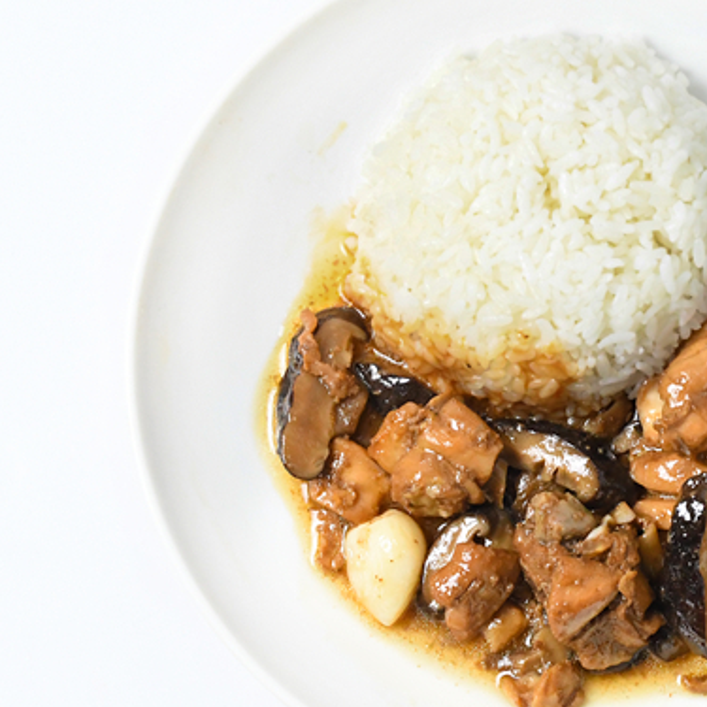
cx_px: 603
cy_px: 368
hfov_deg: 6.0
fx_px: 6747
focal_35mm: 292
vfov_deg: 6.0
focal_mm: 86
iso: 6400
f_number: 5.6
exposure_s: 1/200
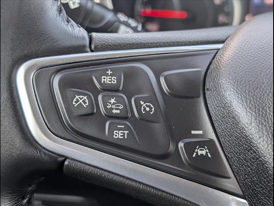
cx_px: 137
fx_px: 388
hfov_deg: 38.9
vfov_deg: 29.7
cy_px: 103
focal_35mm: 49
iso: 389
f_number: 1.68
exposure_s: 1/556
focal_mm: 6.9
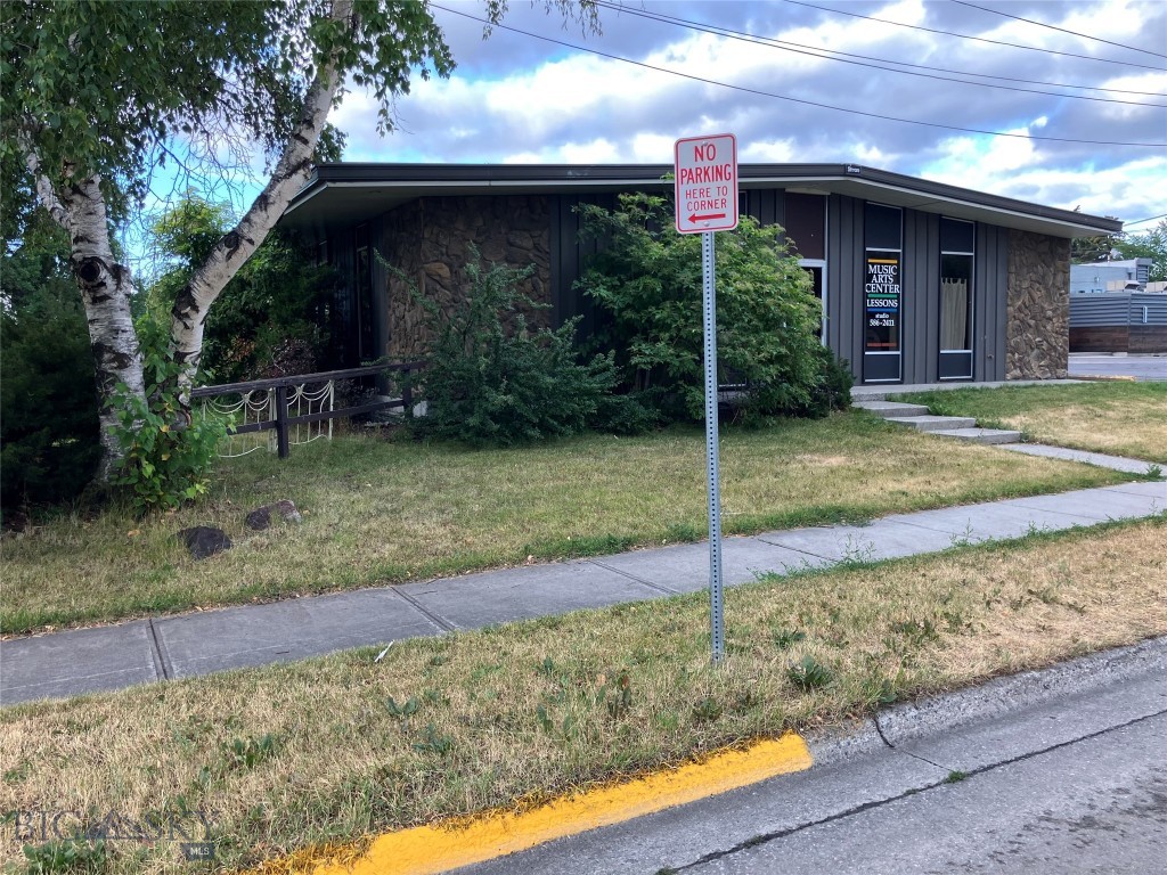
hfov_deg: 63.4
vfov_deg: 49.7
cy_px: 438
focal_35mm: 28
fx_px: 944
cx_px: 584
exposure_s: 1/122
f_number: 1.8
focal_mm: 3.99
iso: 32
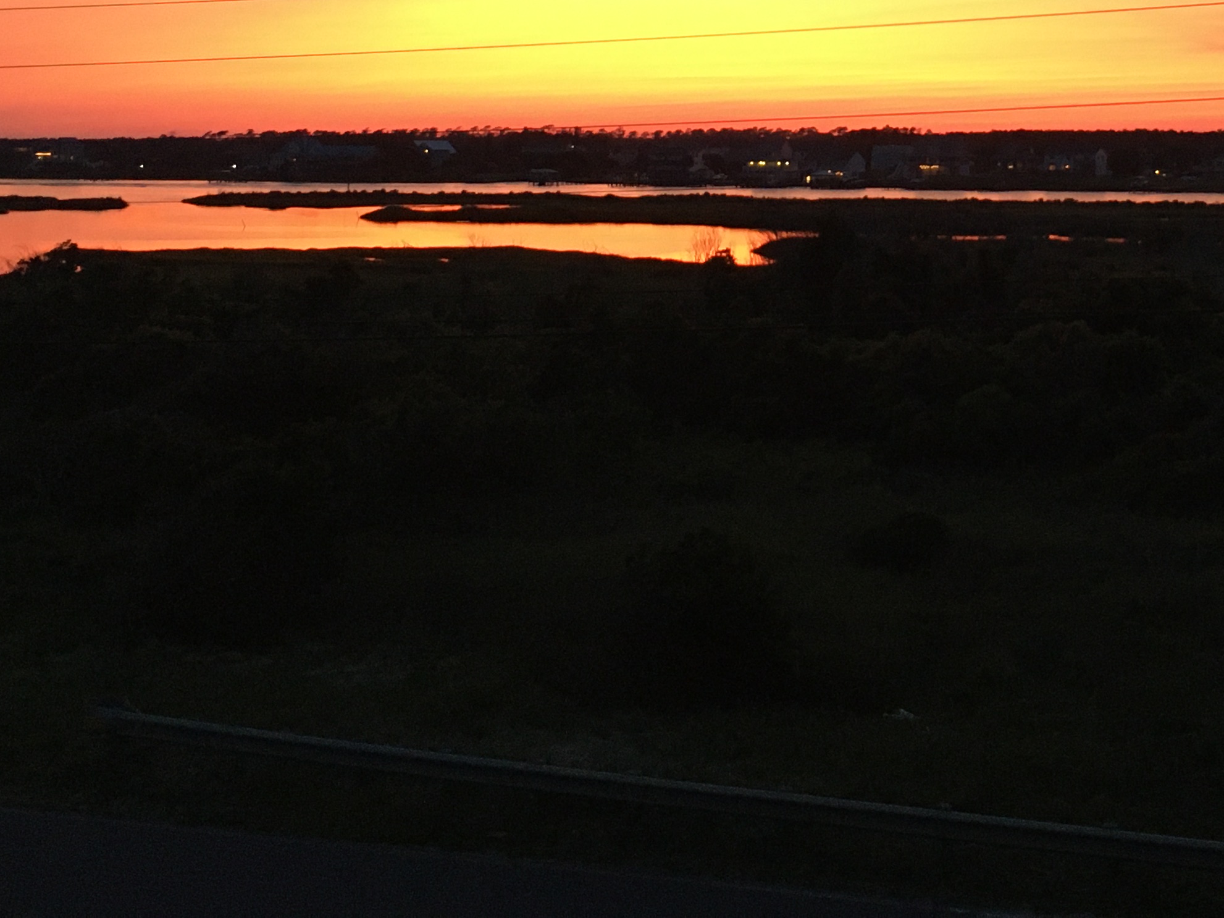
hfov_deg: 32.2
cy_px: -15
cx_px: 884
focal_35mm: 59
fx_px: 2086
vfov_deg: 23.7
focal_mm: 4.15
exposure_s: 1/30
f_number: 2.2
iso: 125
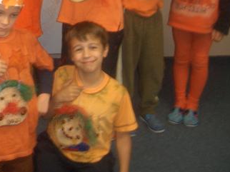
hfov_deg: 21.2
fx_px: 578
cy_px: -37
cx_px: -36
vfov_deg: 16.2
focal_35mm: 87
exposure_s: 1/40
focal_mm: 5.8
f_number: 2.6
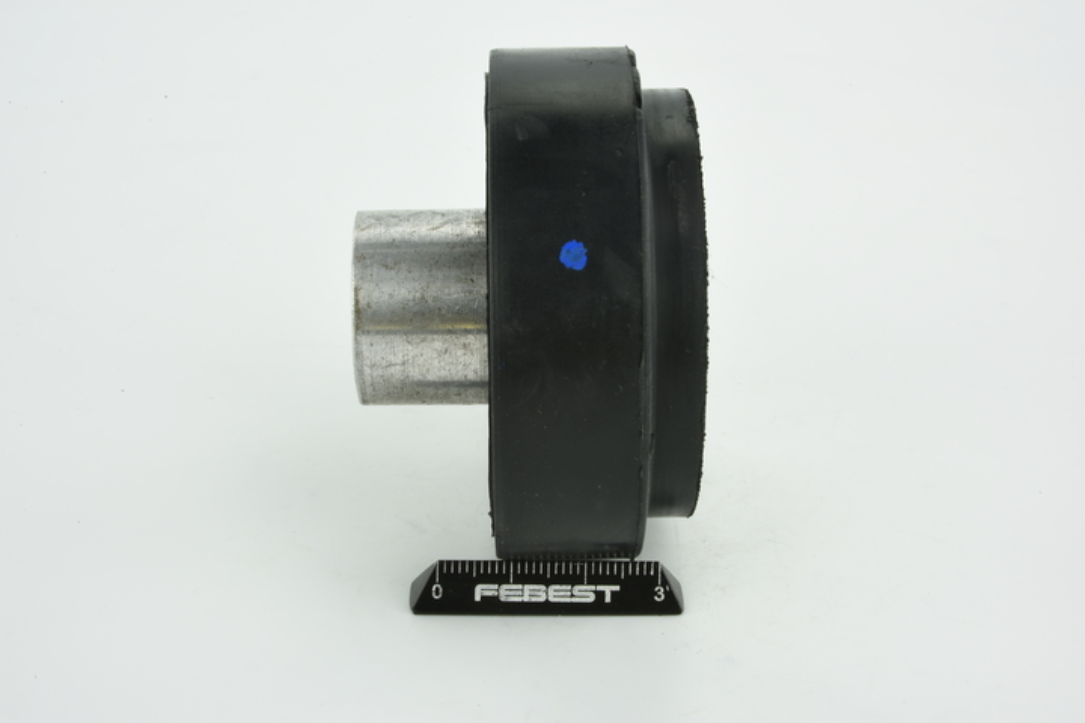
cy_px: 362
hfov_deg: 33.4
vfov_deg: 22.6
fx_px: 1808
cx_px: 542
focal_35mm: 60
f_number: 29
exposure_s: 1/2
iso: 64
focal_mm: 60
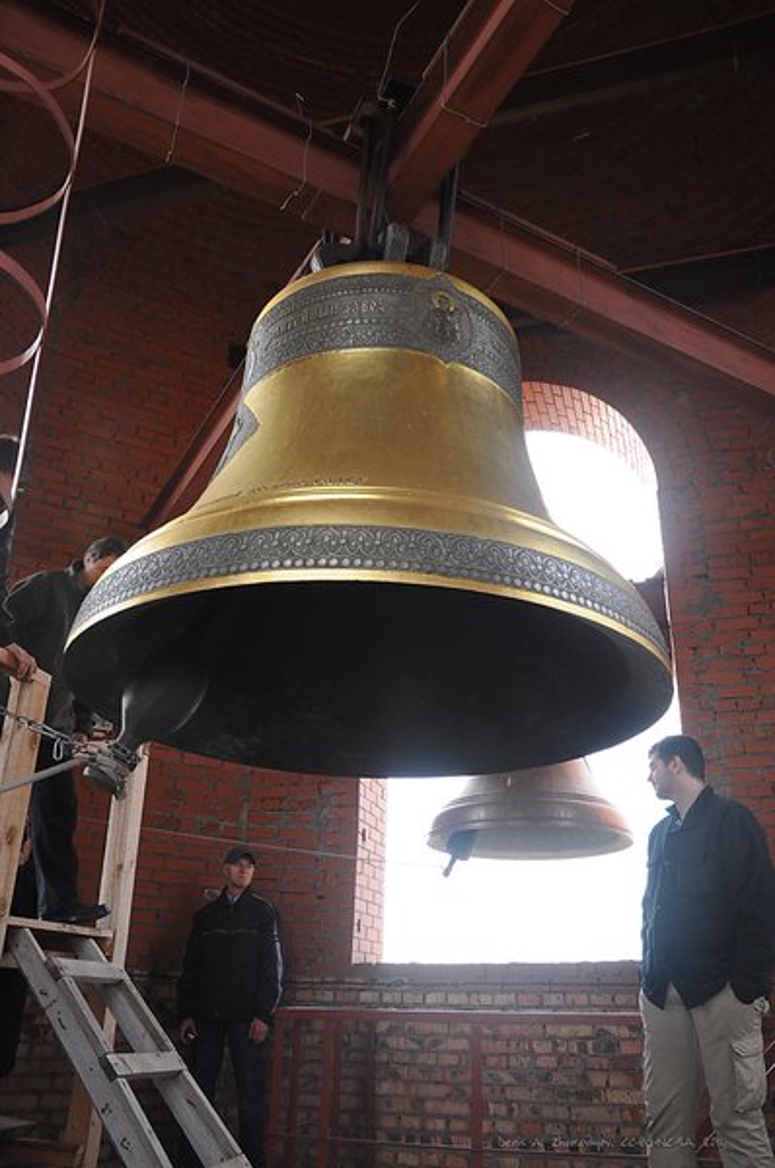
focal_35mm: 27
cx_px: 388
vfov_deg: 67.5
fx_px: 875
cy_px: 584
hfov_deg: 47.8
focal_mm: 18
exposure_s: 1/80
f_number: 8
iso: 400
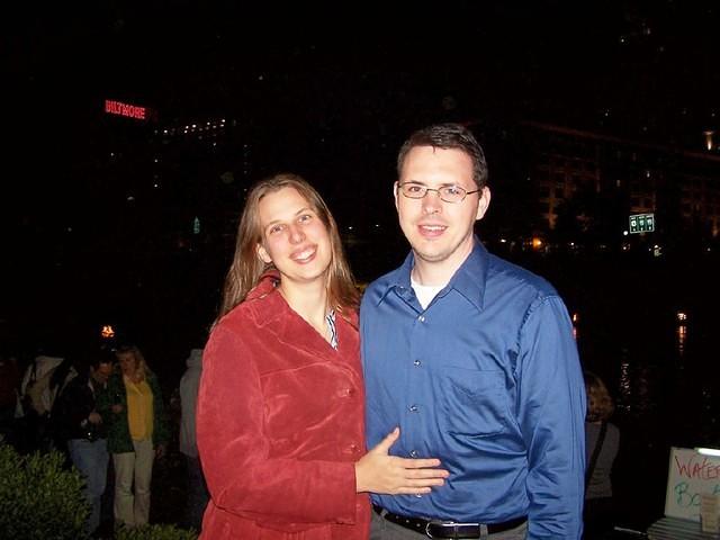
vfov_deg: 37.7
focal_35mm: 38
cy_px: 270
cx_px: 360
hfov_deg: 49.0
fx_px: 790
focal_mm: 6.3
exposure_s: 1/60
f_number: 2.8
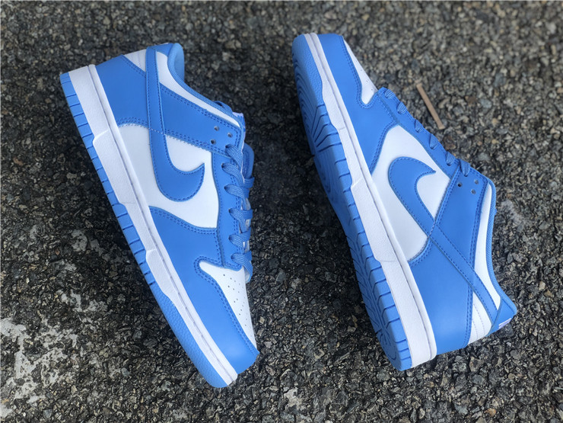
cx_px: 282
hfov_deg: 36.8
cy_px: 212
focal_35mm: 52
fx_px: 846
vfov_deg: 28.0
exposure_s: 1/276
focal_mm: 6
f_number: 2.4
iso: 16
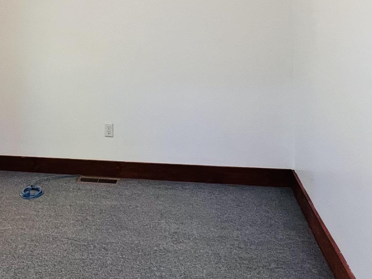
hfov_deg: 44.8
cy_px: 49
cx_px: 42
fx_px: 408
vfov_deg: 36.2
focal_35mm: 38
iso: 160
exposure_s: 1/60
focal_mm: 1.57
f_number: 1.8
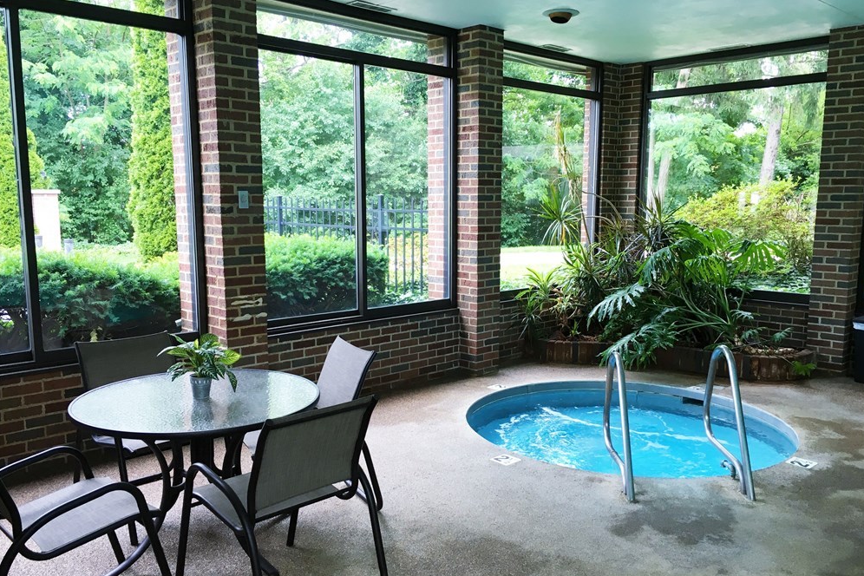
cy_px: 305
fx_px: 744
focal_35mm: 31
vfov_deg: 42.3
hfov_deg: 60.3
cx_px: 442
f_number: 2.2
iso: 32
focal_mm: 4.15
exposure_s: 1/40
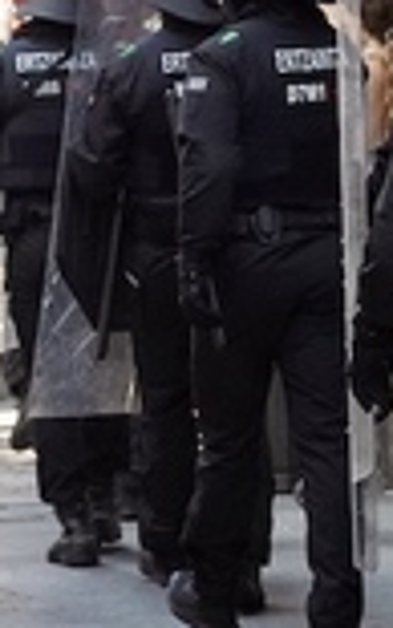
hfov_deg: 5.3
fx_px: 4263
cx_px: 85
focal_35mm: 249
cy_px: 77
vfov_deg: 8.4
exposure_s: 1/500
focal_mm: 52
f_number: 5
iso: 3200
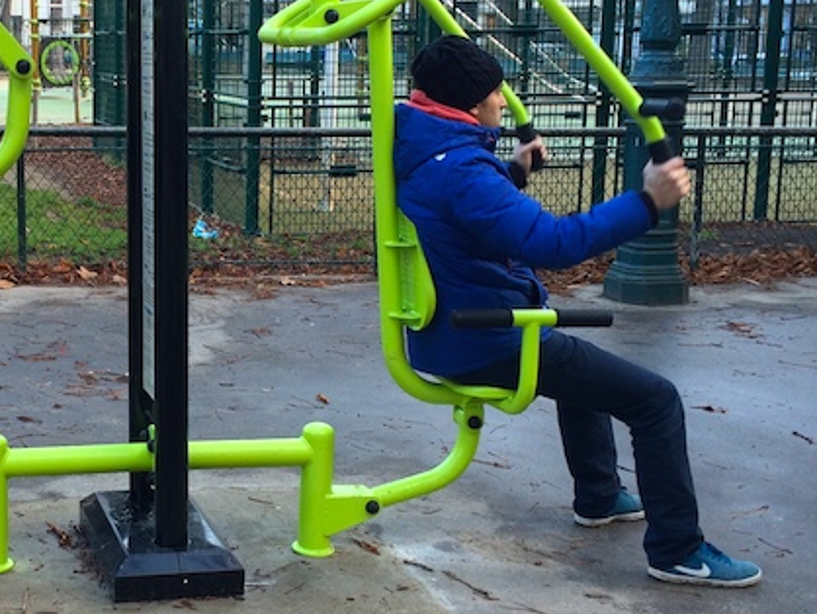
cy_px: 282
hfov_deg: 31.4
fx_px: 1393
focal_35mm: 59
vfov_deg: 24.8
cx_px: 113
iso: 40
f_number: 2.2
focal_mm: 4.15
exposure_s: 1/60
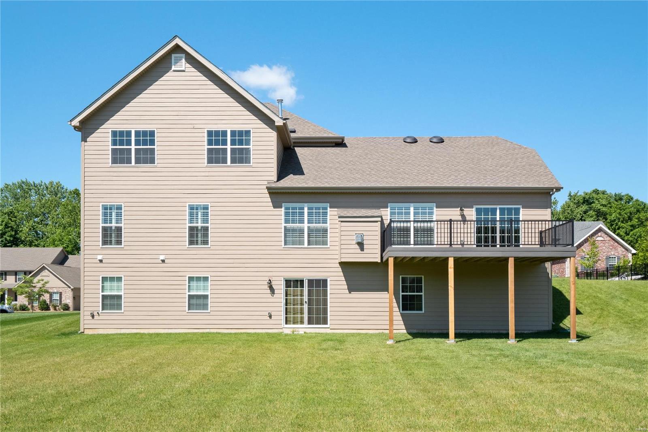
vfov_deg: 38.9
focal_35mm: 34
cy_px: 216
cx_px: 324
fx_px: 612
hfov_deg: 55.8
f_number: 8
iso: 400
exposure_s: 1/400
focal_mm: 17
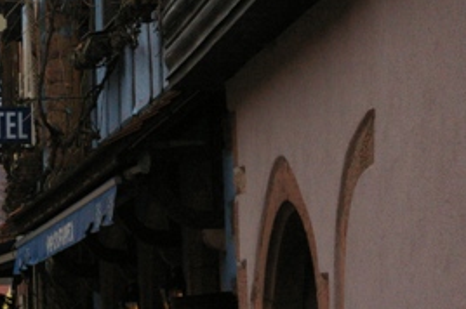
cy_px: -12
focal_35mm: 197
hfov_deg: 10.3
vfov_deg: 6.9
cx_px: -63
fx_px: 2549
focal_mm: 55
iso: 1600
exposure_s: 1/350
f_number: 13
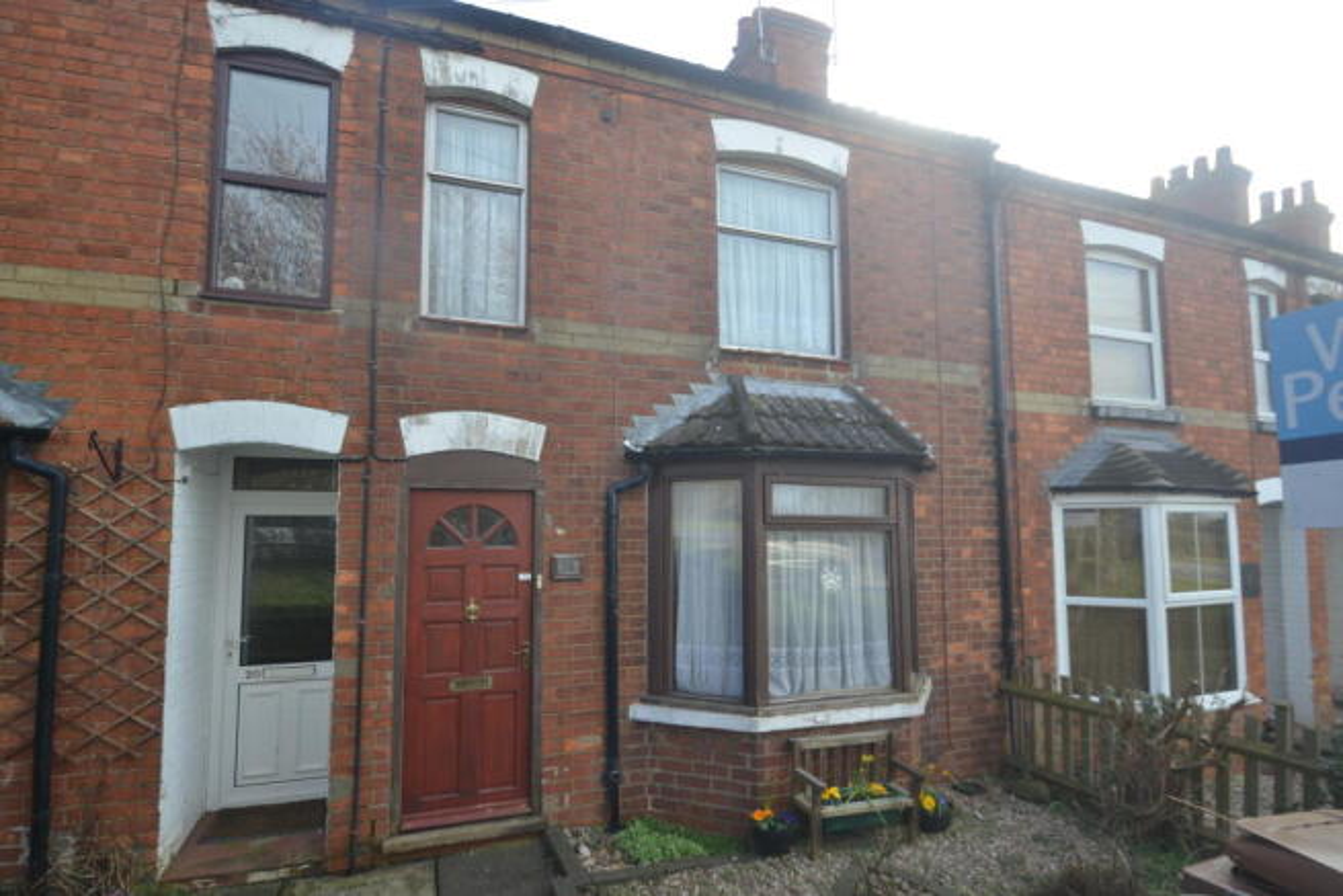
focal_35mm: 17
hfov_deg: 92.4
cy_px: 448
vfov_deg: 69.7
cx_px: 672
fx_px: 644
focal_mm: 11.5
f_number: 5.6
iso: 160
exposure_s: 1/125
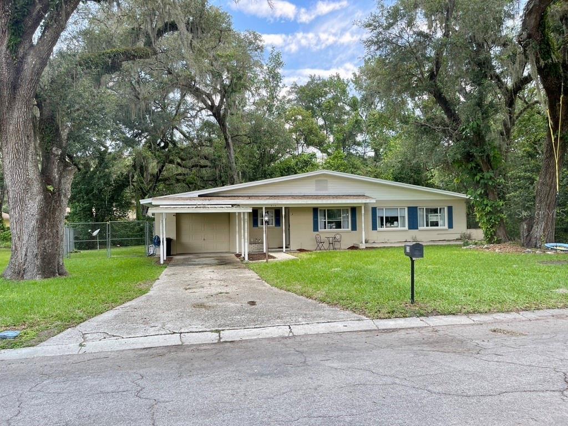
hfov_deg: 67.3
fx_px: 427
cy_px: 213
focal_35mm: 26
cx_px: 284
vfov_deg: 53.1
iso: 50
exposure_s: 1/455
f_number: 1.6
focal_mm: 5.1
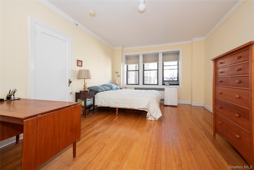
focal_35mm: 14
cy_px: 85
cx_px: 127
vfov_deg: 81.2
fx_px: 99
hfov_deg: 104.2
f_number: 9
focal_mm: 14
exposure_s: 1/15
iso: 320
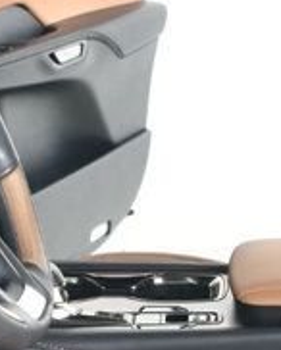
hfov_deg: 8.8
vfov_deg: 11.0
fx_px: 1806
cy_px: 348
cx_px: 294
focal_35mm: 174
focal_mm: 22
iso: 100
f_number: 4
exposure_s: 1/160
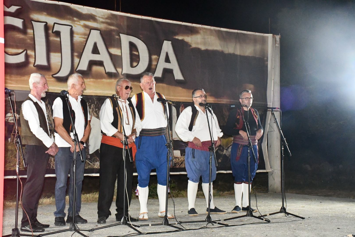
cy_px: 118
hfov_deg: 30.1
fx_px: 661
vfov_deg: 20.3
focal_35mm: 67
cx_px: 178
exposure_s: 1/80
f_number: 7.1
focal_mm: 45
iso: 11400
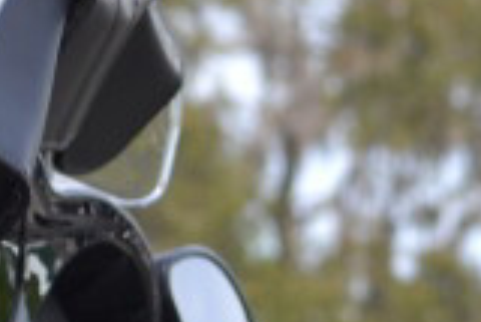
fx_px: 6750
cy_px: 921
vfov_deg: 2.7
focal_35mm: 505
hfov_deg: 4.1
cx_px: 150
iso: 100
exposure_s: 1/200
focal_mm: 45
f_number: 7.1
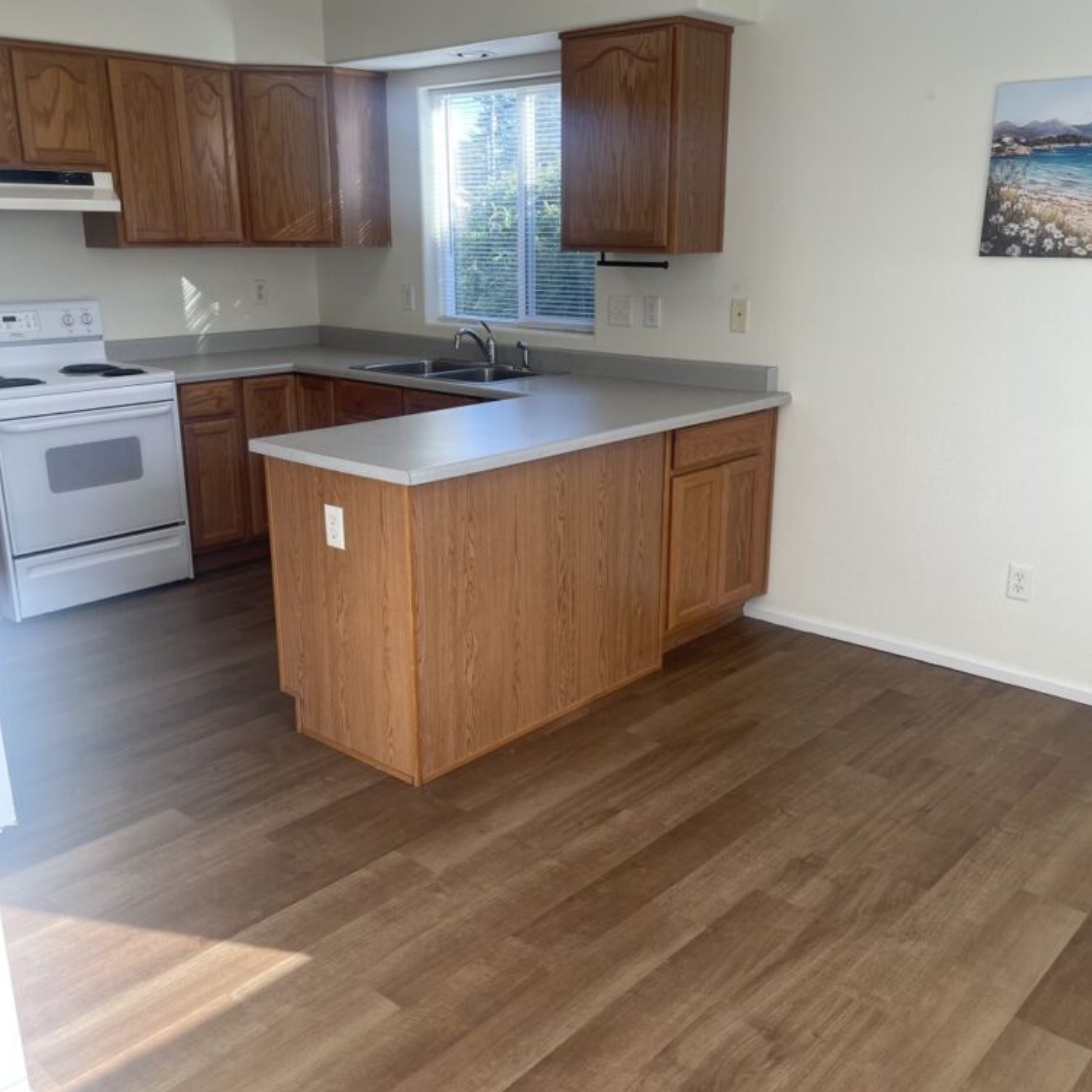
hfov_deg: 54.0
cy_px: 537
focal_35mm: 30
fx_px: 1071
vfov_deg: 54.0
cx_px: 545
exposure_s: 1/159
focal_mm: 5.1
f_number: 1.6
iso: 32
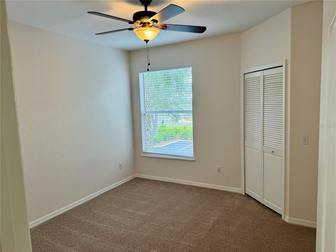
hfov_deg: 71.6
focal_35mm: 24
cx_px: 168
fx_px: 233
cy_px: 126
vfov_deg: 56.8
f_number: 1.78
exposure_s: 1/120
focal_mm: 6.76
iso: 80
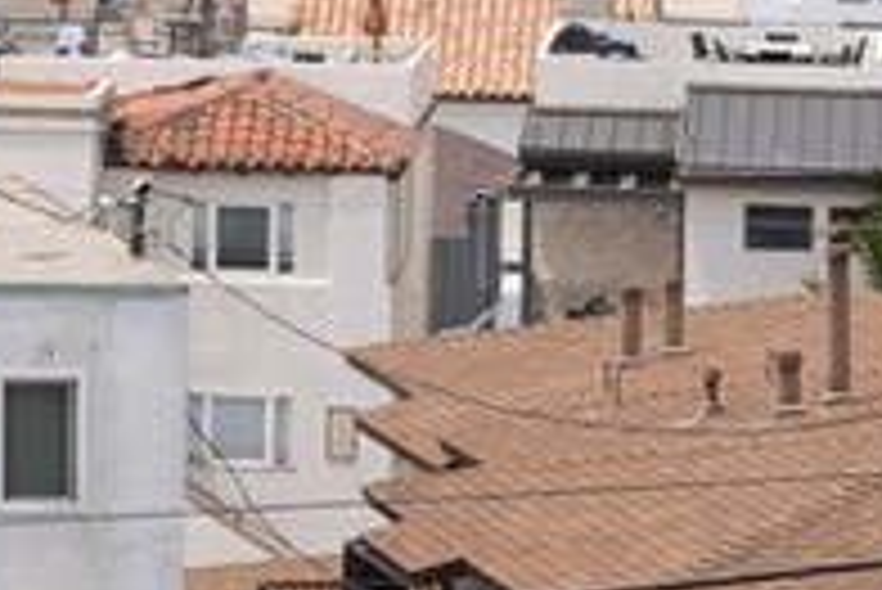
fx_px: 8973
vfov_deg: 3.7
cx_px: -999
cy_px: -525
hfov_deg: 5.5
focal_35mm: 366
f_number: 9
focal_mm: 70
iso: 640
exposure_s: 1/2500
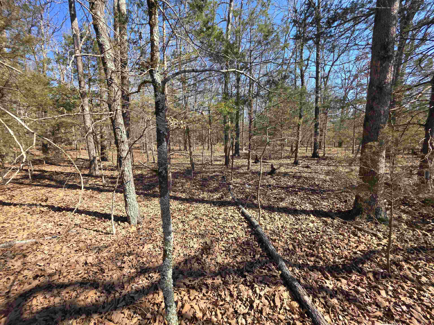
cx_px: 217
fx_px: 163
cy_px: 162
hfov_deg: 106.2
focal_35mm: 13
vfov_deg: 89.9
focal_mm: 2.2
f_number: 1.9
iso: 40
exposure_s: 1/548
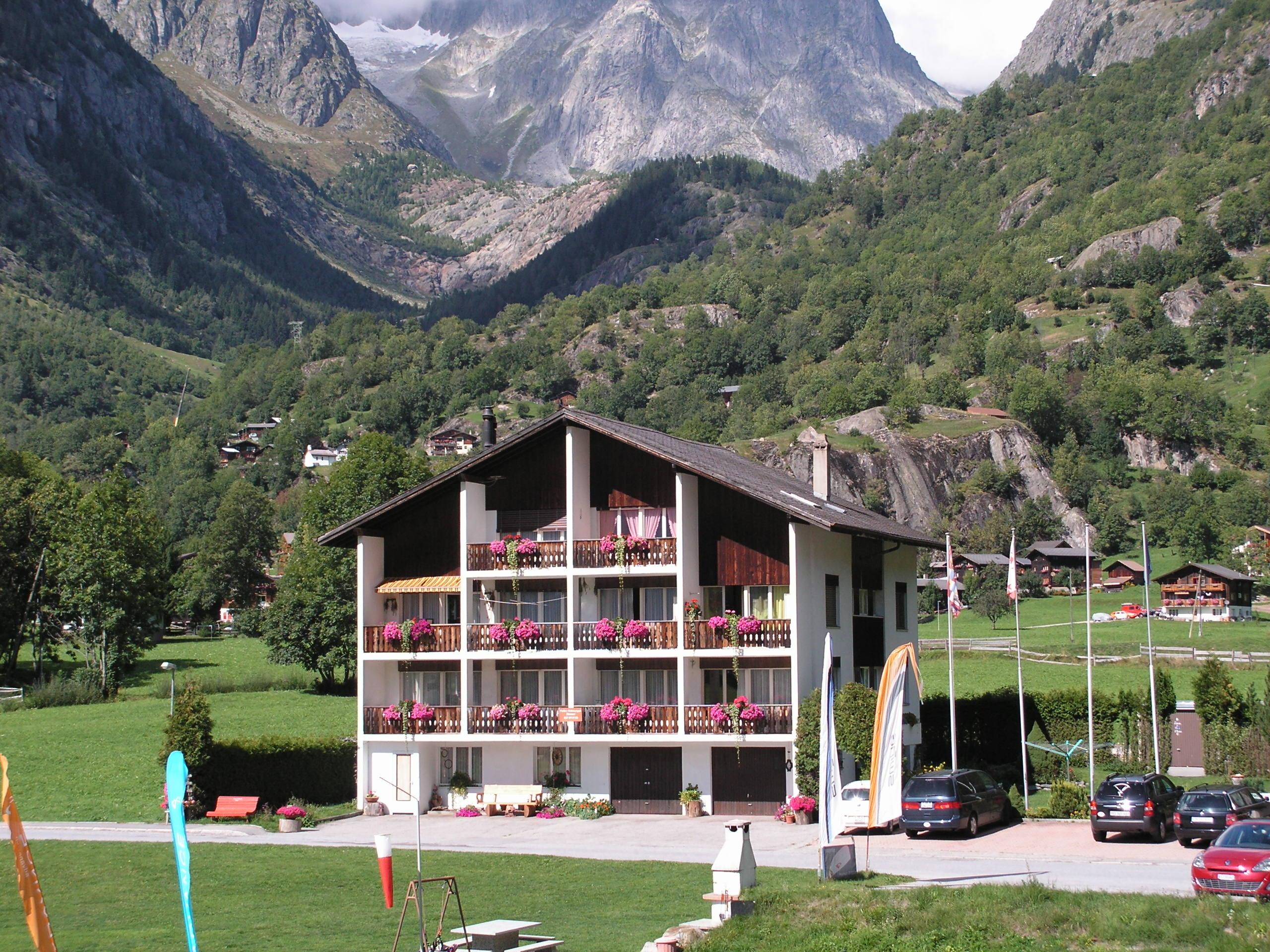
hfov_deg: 29.4
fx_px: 2421
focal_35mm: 66
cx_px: 635
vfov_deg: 22.3
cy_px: 476
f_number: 3.3
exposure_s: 1/500
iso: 50
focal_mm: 11
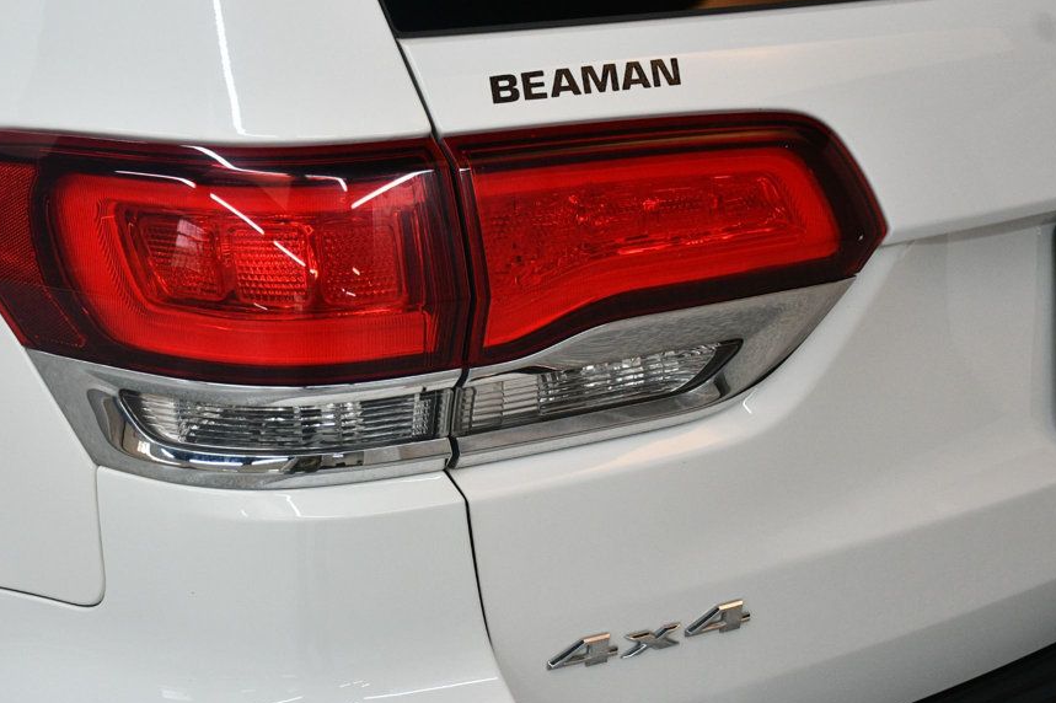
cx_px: 452
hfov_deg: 32.3
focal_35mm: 62
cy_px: 340
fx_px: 1818
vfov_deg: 21.9
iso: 1400
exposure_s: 1/125
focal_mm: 35
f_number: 4.2
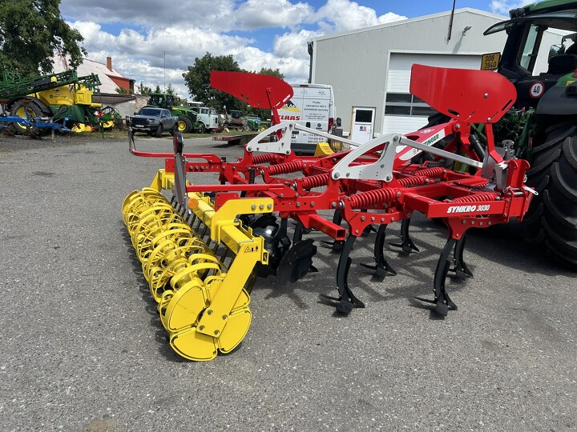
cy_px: 216
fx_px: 433
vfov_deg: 53.1
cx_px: 288
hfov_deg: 67.3
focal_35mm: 26
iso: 50
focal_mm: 5.7
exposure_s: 1/3571
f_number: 1.5
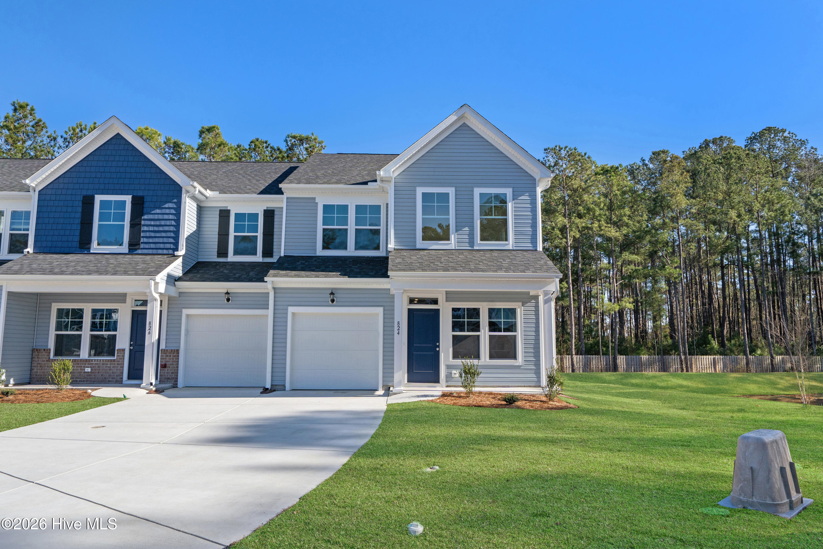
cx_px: 412
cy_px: 274
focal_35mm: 24
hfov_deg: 73.7
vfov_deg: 53.1
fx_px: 549
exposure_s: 1/1000
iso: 500
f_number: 8
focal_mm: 24
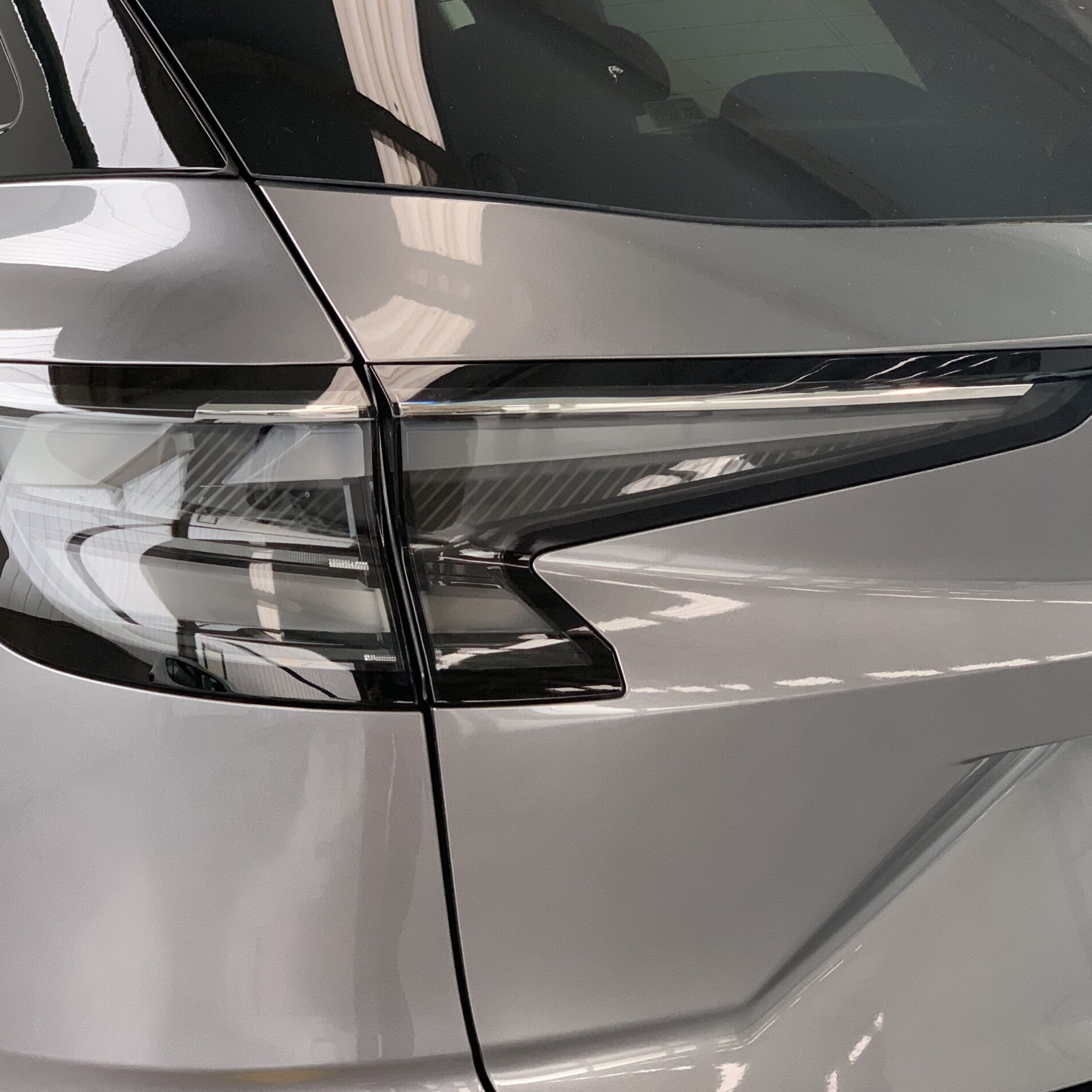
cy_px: 541
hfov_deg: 27.7
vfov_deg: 27.7
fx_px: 2213
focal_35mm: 62
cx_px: 491
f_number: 2.4
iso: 125
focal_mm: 6
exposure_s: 1/64
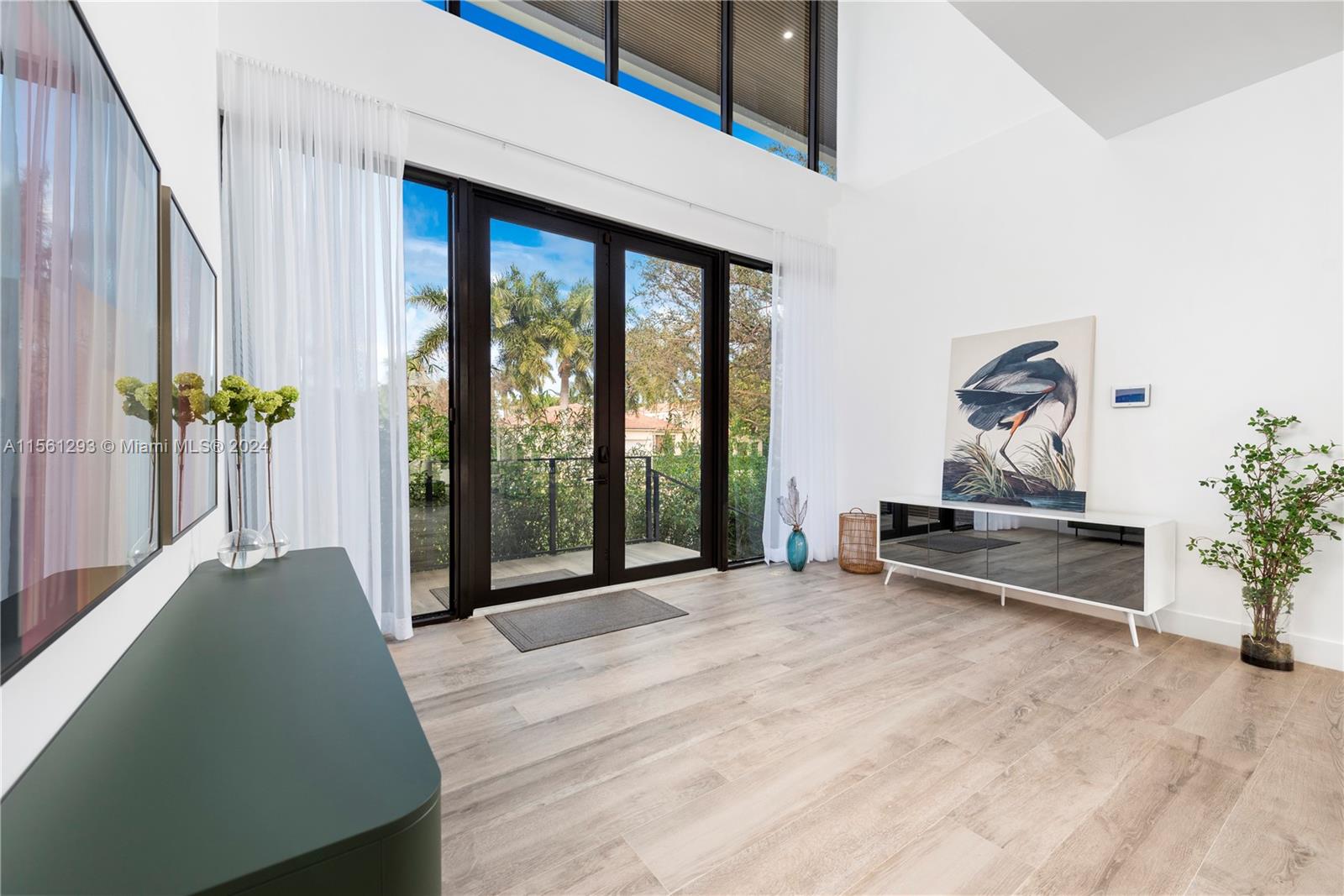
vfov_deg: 81.2
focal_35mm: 14
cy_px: 448
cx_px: 672
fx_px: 523
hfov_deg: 104.2
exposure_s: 1/100
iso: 320
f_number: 8
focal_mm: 14
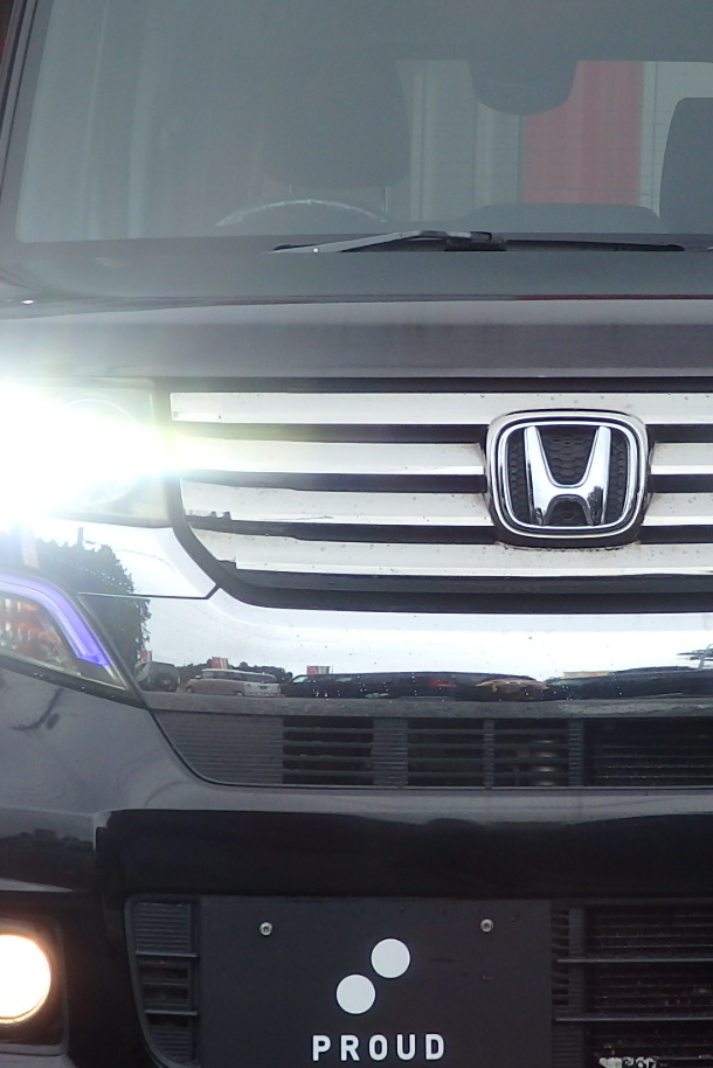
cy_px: 525
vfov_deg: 19.1
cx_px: 573
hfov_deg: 12.8
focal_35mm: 107
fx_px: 3176
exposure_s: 1/250
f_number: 4
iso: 125
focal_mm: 8.9
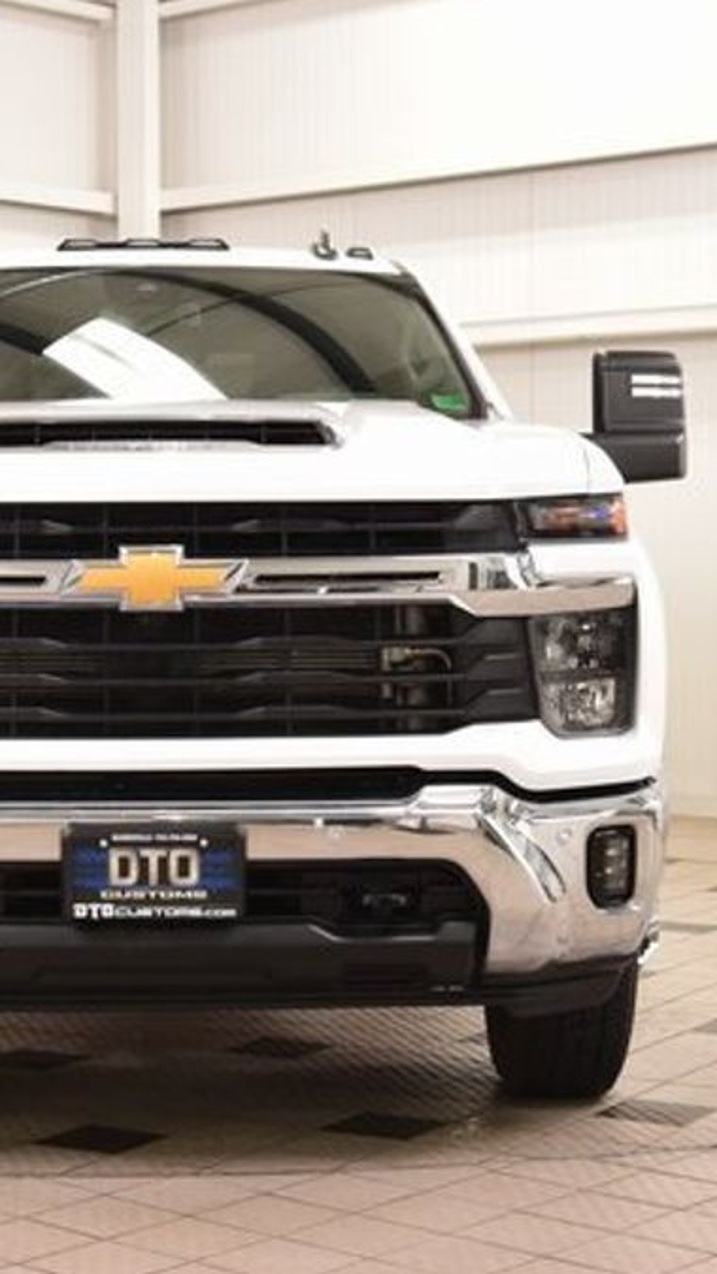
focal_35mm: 81
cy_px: 635
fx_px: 2736
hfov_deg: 14.8
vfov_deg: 26.2
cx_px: 151
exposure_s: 1/60
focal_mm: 34
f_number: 8
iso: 1600
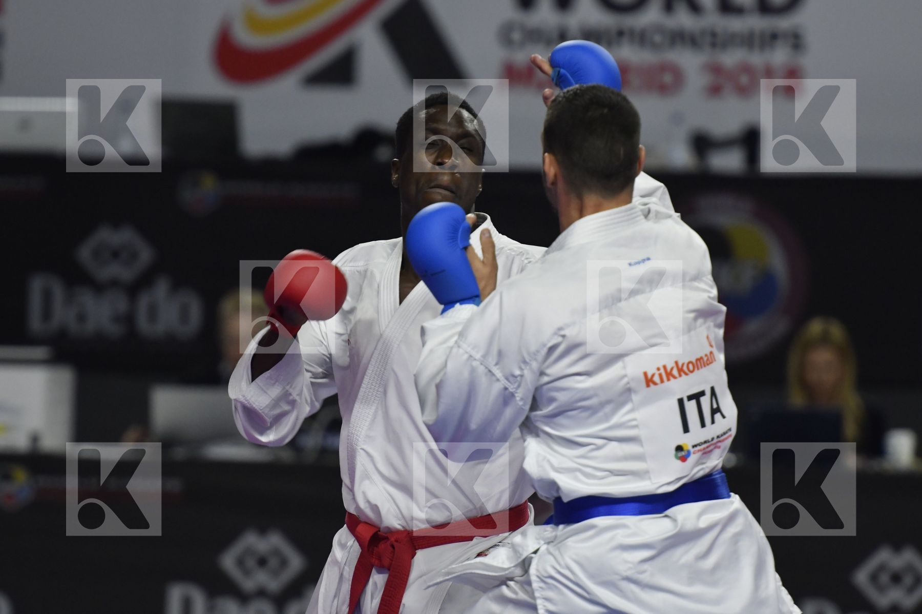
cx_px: 461
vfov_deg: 3.3
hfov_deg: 4.9
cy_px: 307
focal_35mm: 420
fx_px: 10750
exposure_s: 1/800
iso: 1250
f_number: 4
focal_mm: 280
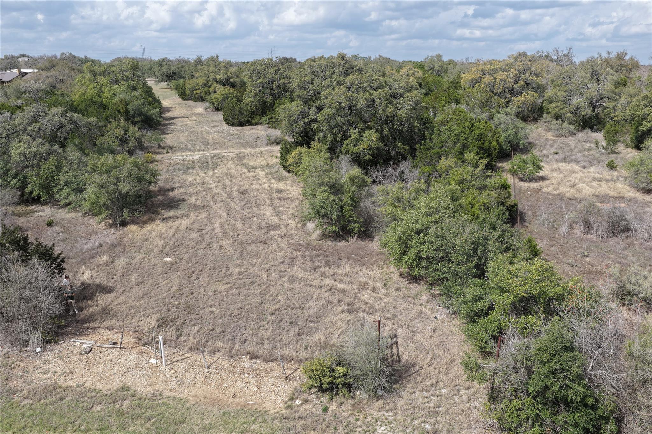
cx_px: 326
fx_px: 507
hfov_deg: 65.5
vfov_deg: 46.4
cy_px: 217
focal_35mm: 28
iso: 160
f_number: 2.8
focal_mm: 14.45
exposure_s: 1/1600
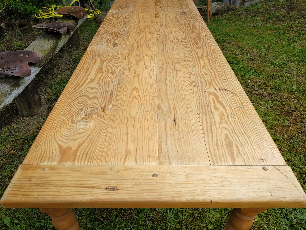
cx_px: 153
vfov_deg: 56.8
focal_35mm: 24
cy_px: 115
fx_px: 212
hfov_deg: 71.6
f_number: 1.9
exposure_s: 1/900
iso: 100
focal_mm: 3.94
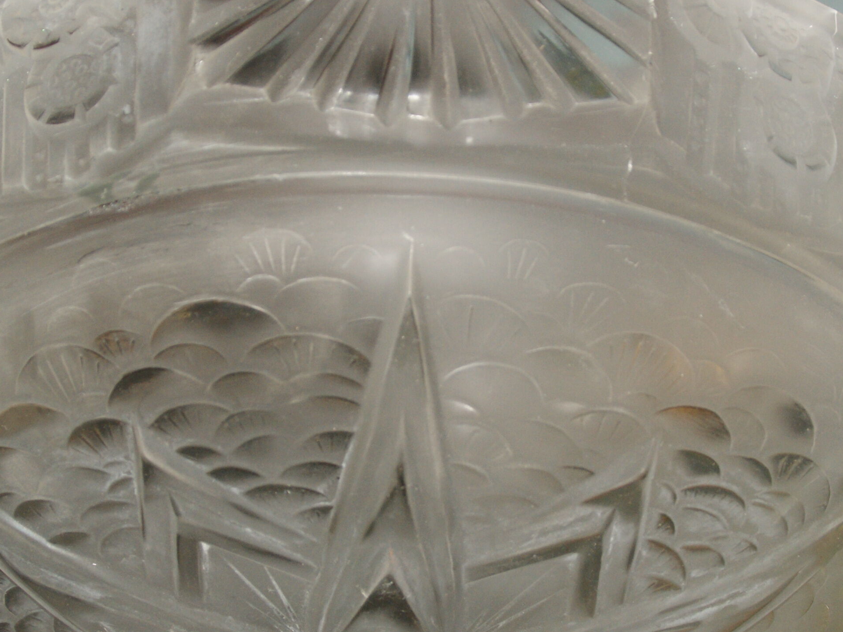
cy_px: 385
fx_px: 2483
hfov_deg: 19.3
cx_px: 447
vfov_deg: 14.5
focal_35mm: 102
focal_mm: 35
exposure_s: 1/60
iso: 400
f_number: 5.6
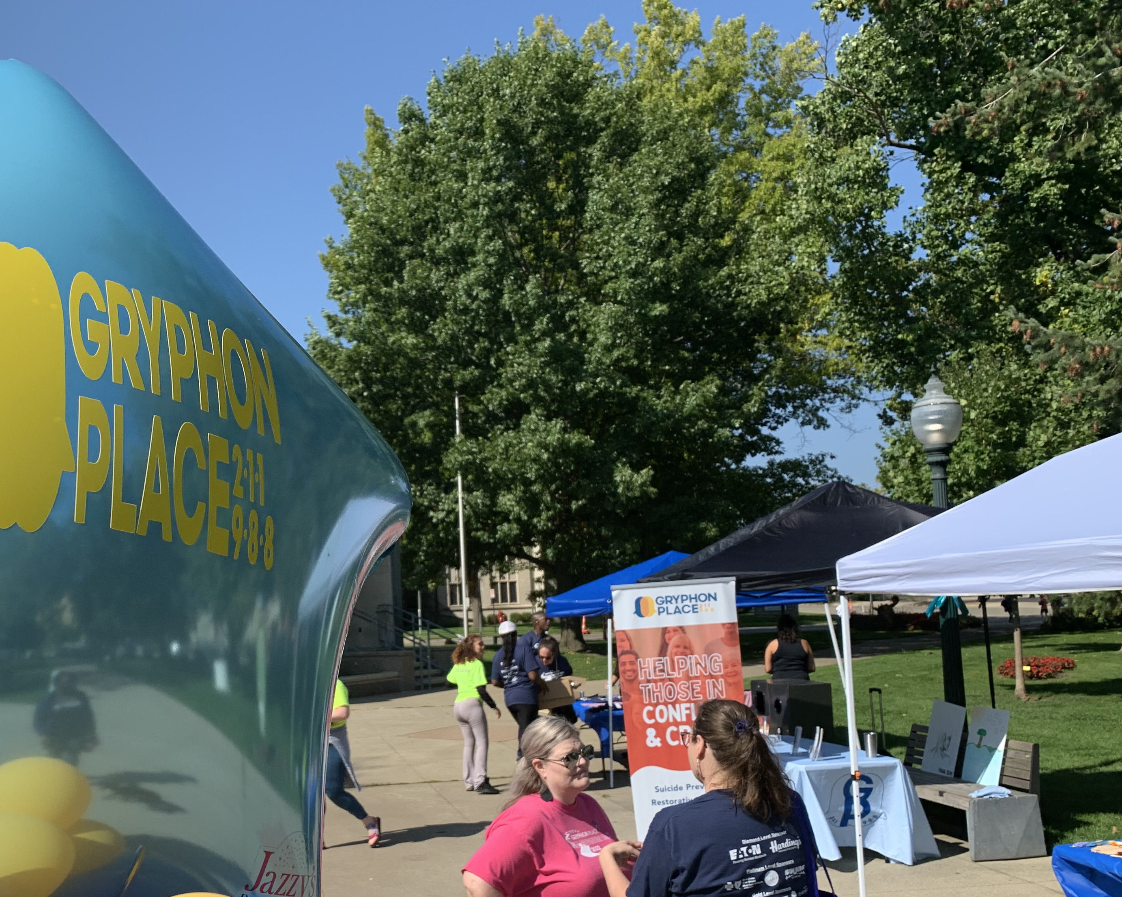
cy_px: 569
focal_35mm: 37
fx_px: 1228
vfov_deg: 39.8
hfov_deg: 48.0
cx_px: 350
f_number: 1.8
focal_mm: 4.25
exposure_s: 1/1992
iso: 25
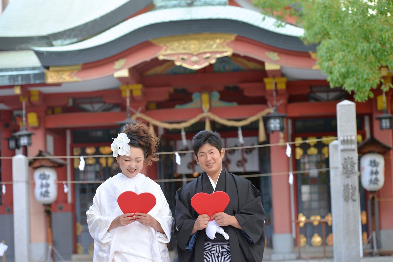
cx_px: 196
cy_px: 131
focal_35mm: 110
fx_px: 1201
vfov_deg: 12.5
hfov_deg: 18.6
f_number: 4
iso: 1000
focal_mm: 110
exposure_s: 1/1000
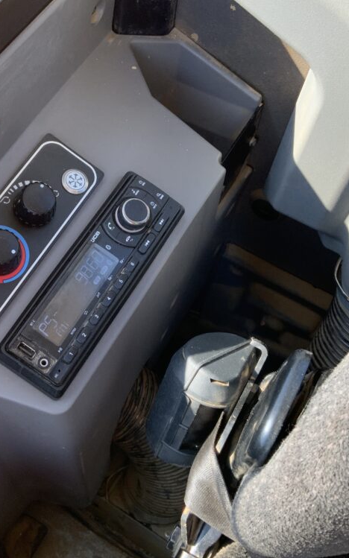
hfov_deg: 30.2
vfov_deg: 47.2
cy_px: 273
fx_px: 639
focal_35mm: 42
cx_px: 98
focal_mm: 3
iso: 16
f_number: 1.8
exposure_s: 1/122
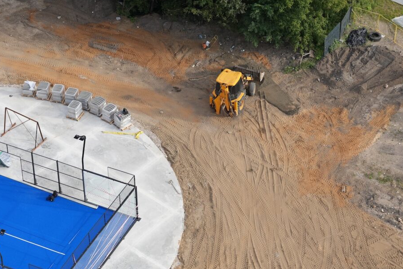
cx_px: 181
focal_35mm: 119
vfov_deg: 11.5
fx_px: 1332
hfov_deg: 17.2
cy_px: 139
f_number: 3.5
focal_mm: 70
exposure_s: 1/320
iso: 100
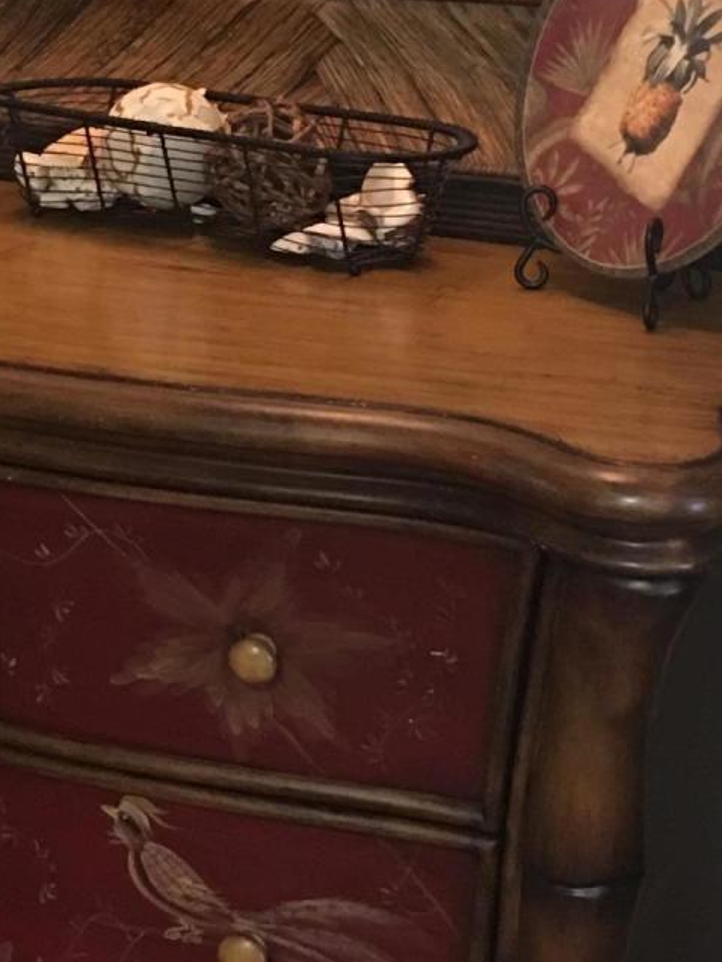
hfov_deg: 16.1
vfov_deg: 21.2
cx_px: 153
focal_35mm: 91
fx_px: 2530
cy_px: 151
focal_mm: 4.15
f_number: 2.2
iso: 64
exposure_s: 1/4
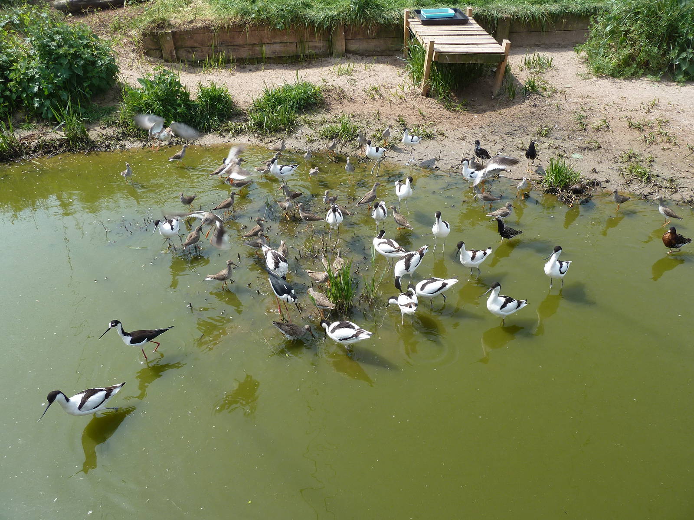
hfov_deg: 69.4
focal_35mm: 25
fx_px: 501
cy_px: 260
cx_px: 347
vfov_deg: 54.9
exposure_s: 1/250
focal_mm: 4.1
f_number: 4
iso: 80
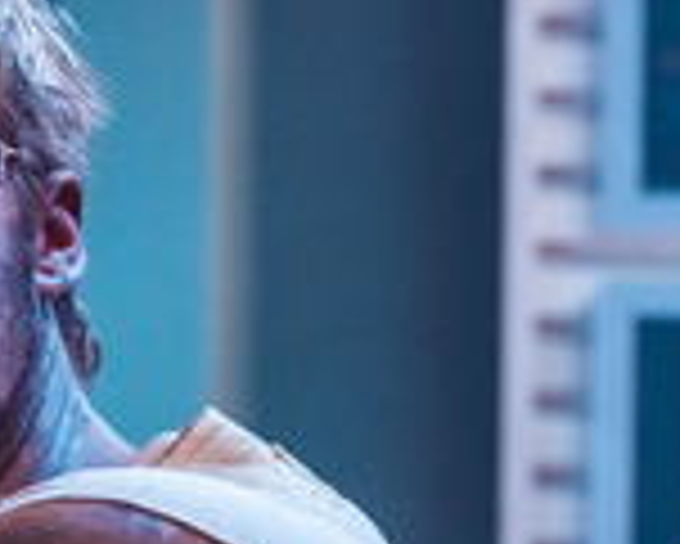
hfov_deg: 4.2
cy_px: 829
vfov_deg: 3.4
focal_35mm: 457
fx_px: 9203
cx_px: 9
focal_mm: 105
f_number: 5.6
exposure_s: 1/200
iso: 500
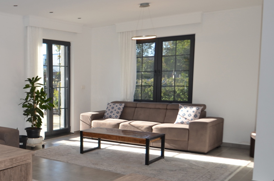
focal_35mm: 43
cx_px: 0
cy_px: 113
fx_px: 327
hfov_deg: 39.9
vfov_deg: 30.9
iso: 125
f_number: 4
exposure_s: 1/250
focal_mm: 13
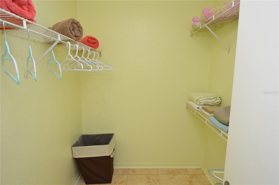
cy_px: 92
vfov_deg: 67.3
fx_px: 139
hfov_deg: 90.1
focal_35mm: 18
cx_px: 140
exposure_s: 1/60
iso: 400
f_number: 4
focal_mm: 12
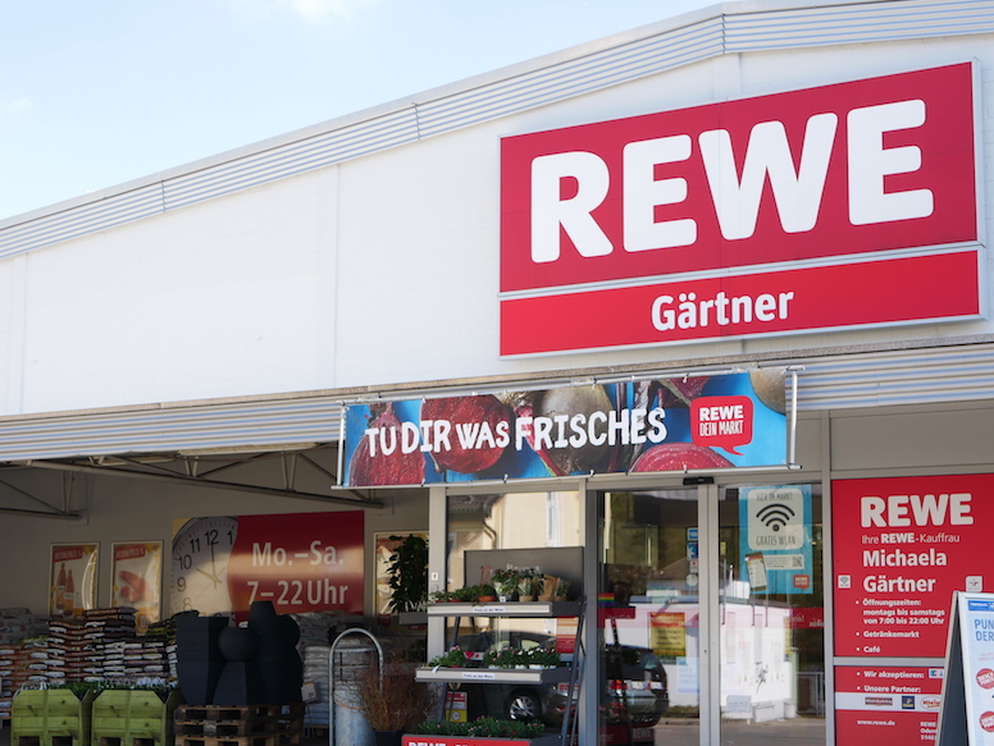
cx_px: 470
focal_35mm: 58
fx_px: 1667
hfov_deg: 33.2
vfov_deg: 25.2
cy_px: 431
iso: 200
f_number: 4
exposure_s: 1/500
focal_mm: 25
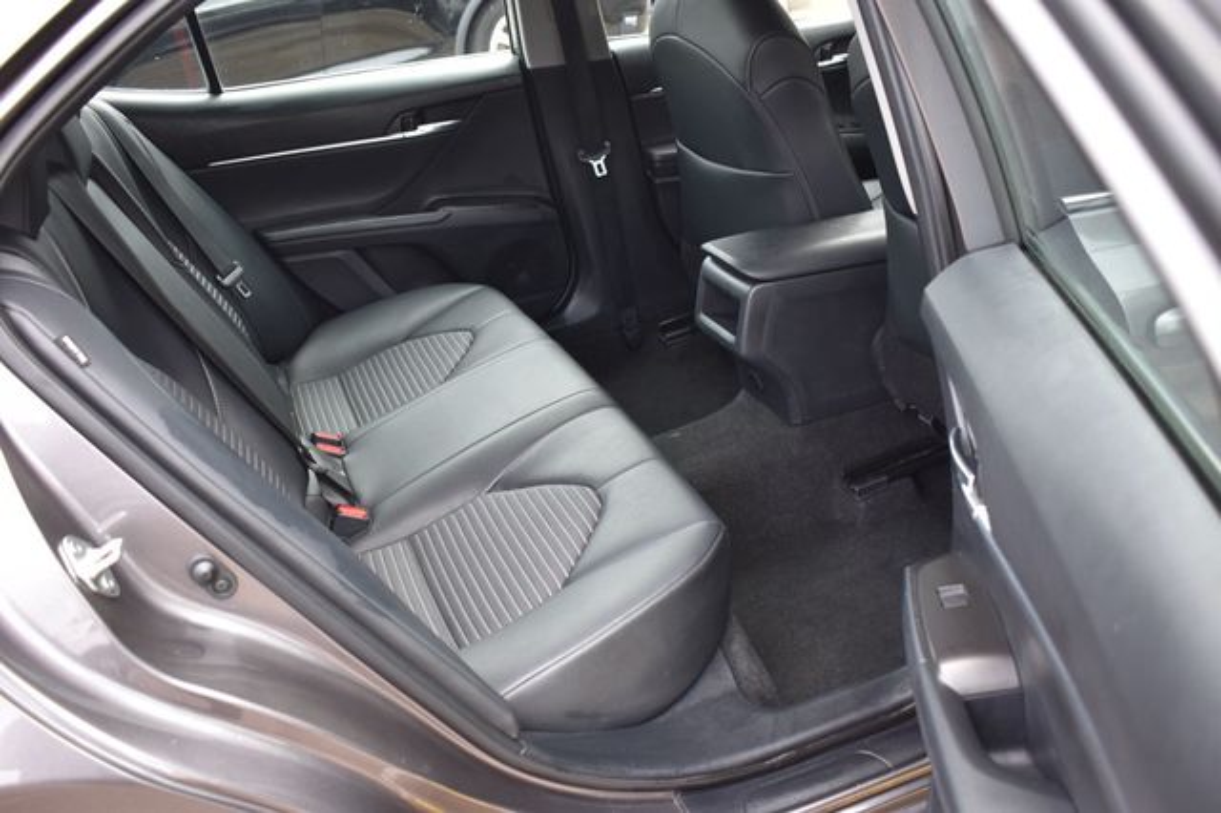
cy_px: 406
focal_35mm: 33
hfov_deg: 57.2
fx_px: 1119
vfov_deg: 39.9
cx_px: 610
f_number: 4.5
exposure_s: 1/80
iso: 400
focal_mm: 22
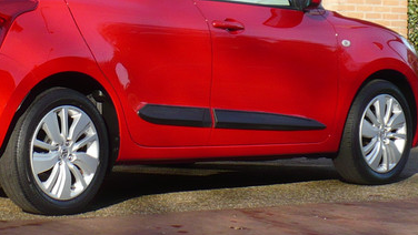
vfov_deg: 7.3
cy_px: -28
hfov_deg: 13.0
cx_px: 104
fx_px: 1830
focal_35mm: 165
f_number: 3.1
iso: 100
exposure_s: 1/500
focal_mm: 9.9
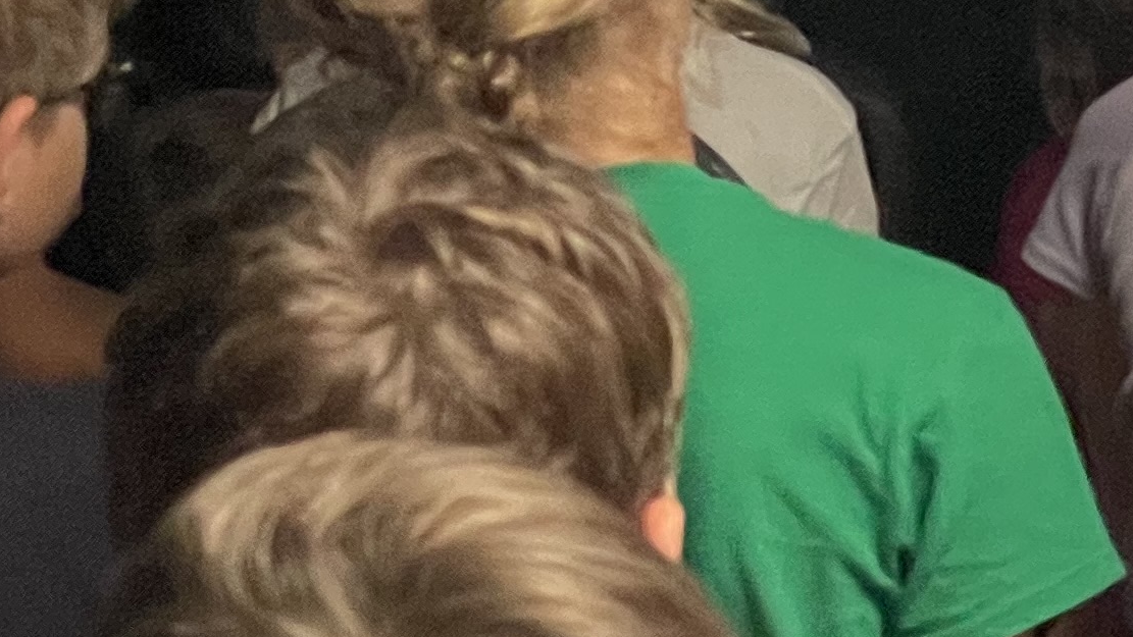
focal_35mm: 253
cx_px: 1968
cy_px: -337
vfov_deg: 4.8
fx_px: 7601
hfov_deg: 8.2
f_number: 2.2
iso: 200
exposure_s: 1/79
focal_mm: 7.5
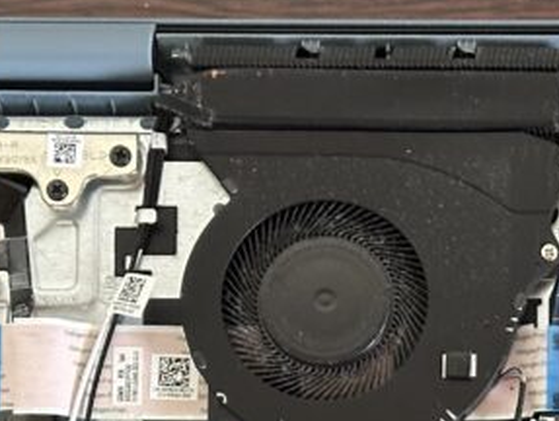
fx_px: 2765
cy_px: 657
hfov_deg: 11.3
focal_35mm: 171
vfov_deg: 8.5
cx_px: 727
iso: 500
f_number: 1.78
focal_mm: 6.86
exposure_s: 1/25
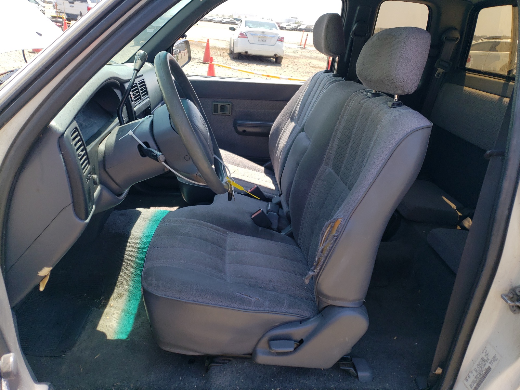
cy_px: 195
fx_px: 391
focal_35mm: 26
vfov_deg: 53.1
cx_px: 260
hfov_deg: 67.3
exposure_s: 1/833
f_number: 1.5
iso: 50
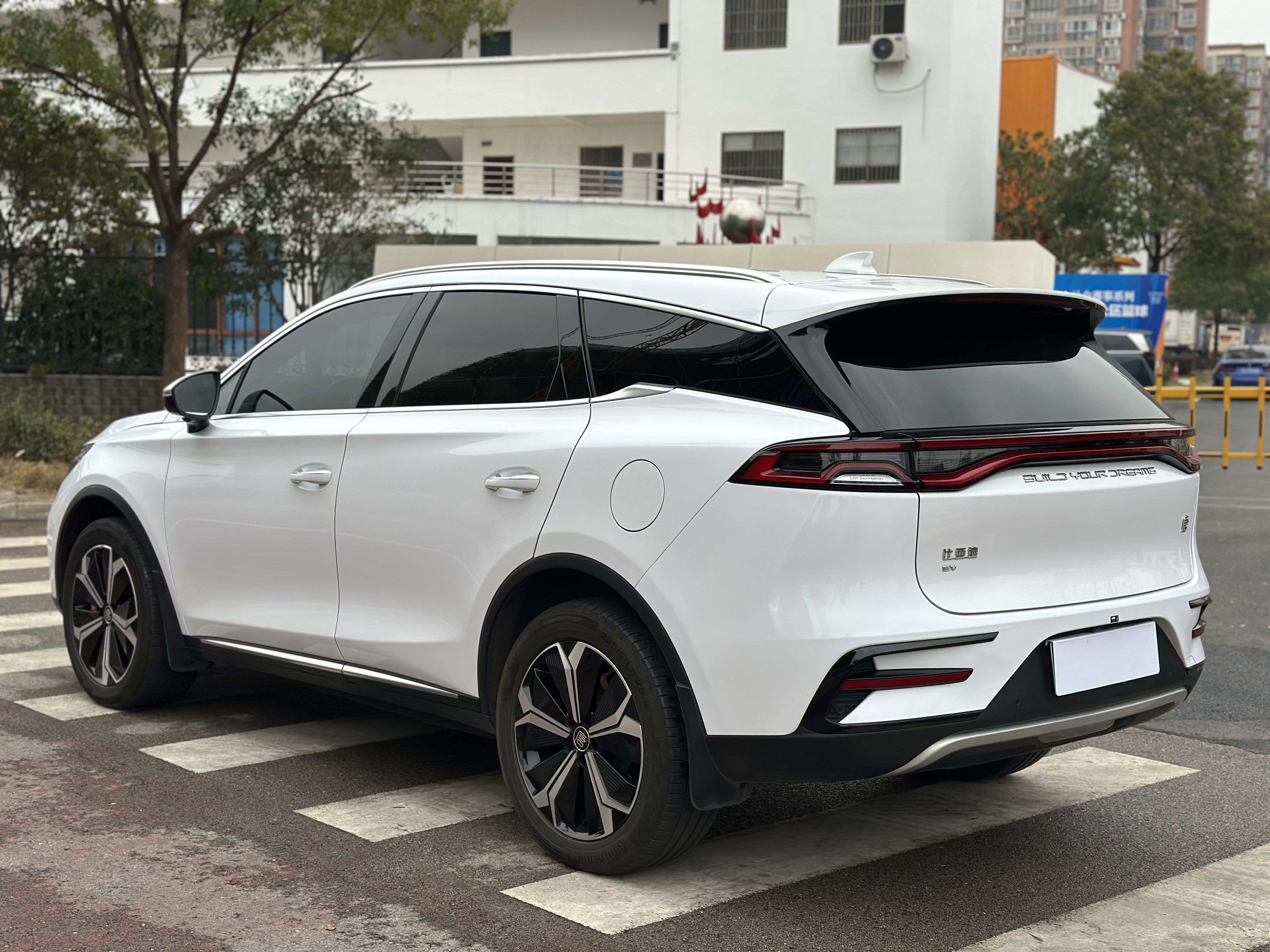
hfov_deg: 39.7
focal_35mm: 48
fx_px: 1761
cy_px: 476
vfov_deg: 30.3
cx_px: 635
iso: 80
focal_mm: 6.86
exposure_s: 1/1133
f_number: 1.78
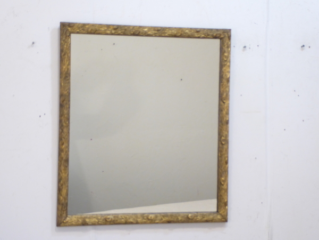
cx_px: 160
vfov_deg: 16.2
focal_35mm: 91
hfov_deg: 21.5
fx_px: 839
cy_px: 120
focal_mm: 15
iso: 400
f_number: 4.8
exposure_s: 1/20
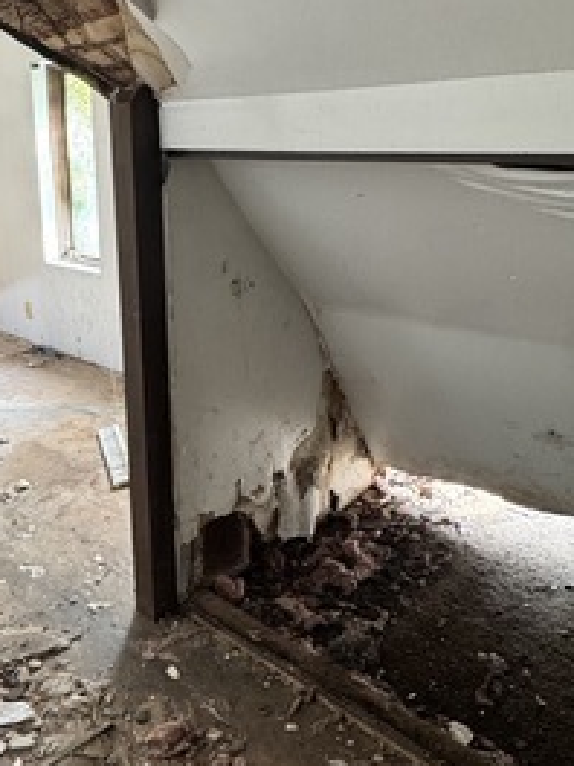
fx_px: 752
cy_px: 345
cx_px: 206
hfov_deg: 41.4
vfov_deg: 53.9
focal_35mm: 34
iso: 400
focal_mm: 2.22
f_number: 2.2
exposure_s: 1/60
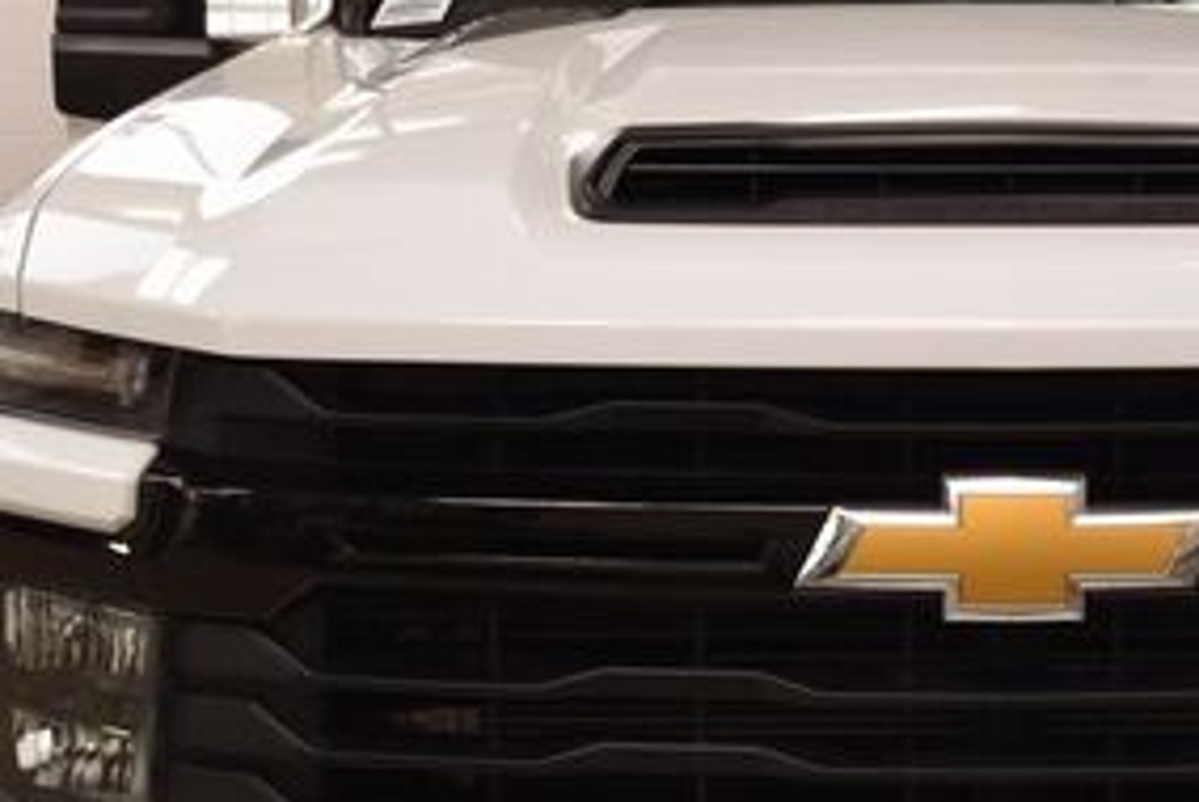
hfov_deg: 24.5
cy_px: 530
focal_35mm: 81
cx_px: 1013
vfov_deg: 16.9
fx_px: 2700
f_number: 7.1
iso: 400
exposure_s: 1/40
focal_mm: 24
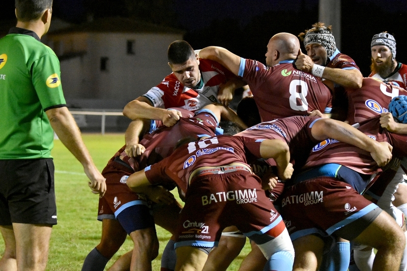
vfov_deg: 8.3
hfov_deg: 12.5
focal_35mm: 165
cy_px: 136
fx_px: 1864
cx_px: 204
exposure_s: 1/500
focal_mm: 110
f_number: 4.8
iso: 6400
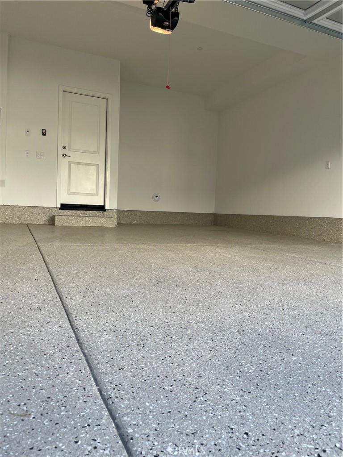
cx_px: 172
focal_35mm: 26
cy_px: 228
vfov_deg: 67.3
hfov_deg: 53.1
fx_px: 344
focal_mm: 4.2
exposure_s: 1/203
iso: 40
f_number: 1.6
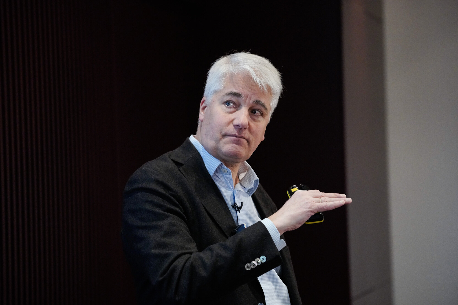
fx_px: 1832
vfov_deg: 9.5
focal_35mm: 144
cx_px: 229
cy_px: 152
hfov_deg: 14.3
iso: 8000
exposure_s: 1/250
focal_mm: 144
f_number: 4
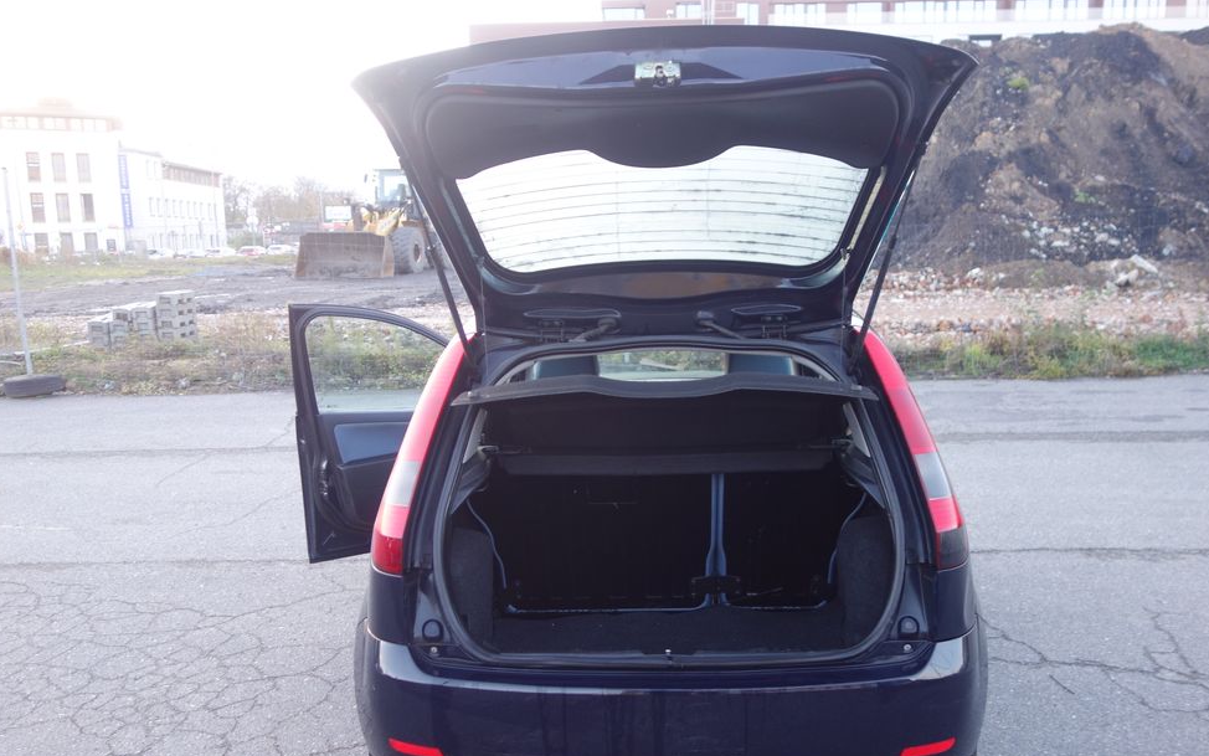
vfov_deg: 41.8
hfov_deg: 62.9
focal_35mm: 30
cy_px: 421
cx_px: 622
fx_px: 989
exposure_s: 1/60
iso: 125
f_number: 1.8
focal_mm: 10.4
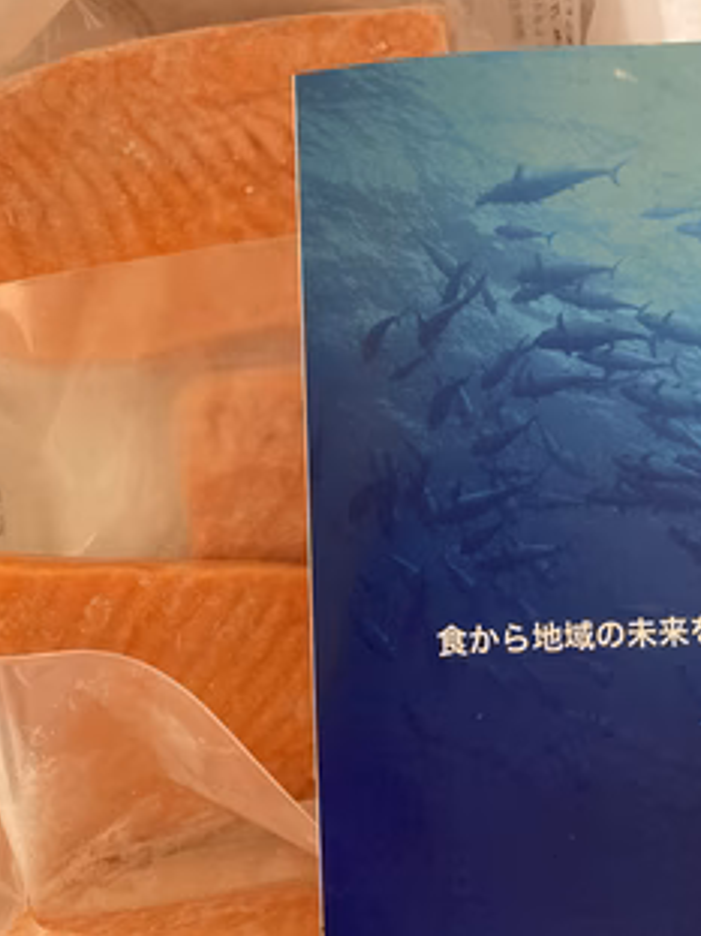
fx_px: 973
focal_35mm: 36
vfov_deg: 51.0
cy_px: 376
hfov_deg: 39.6
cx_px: 319
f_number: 1.8
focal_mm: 3.99
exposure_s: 1/60
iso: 320
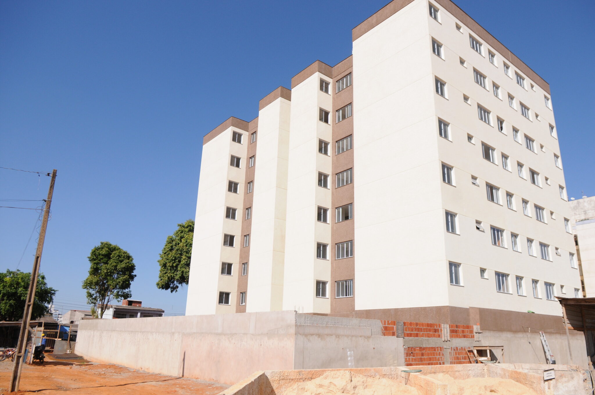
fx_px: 421
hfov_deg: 70.5
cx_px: 298
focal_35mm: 26
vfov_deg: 50.3
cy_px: 198
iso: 400
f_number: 5
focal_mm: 17
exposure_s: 1/2500
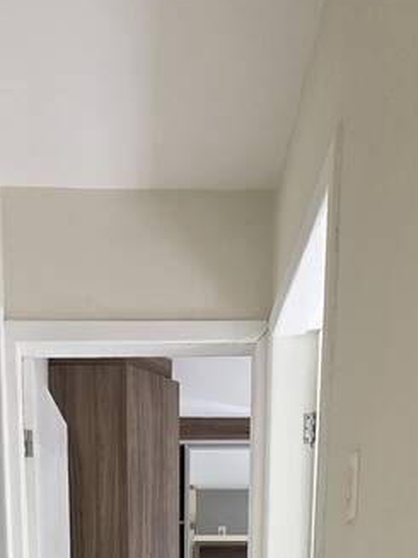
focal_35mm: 43
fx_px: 693
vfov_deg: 30.2
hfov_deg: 33.3
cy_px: 792
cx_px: 145
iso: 64
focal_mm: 2.2
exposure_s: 1/120
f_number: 1.9
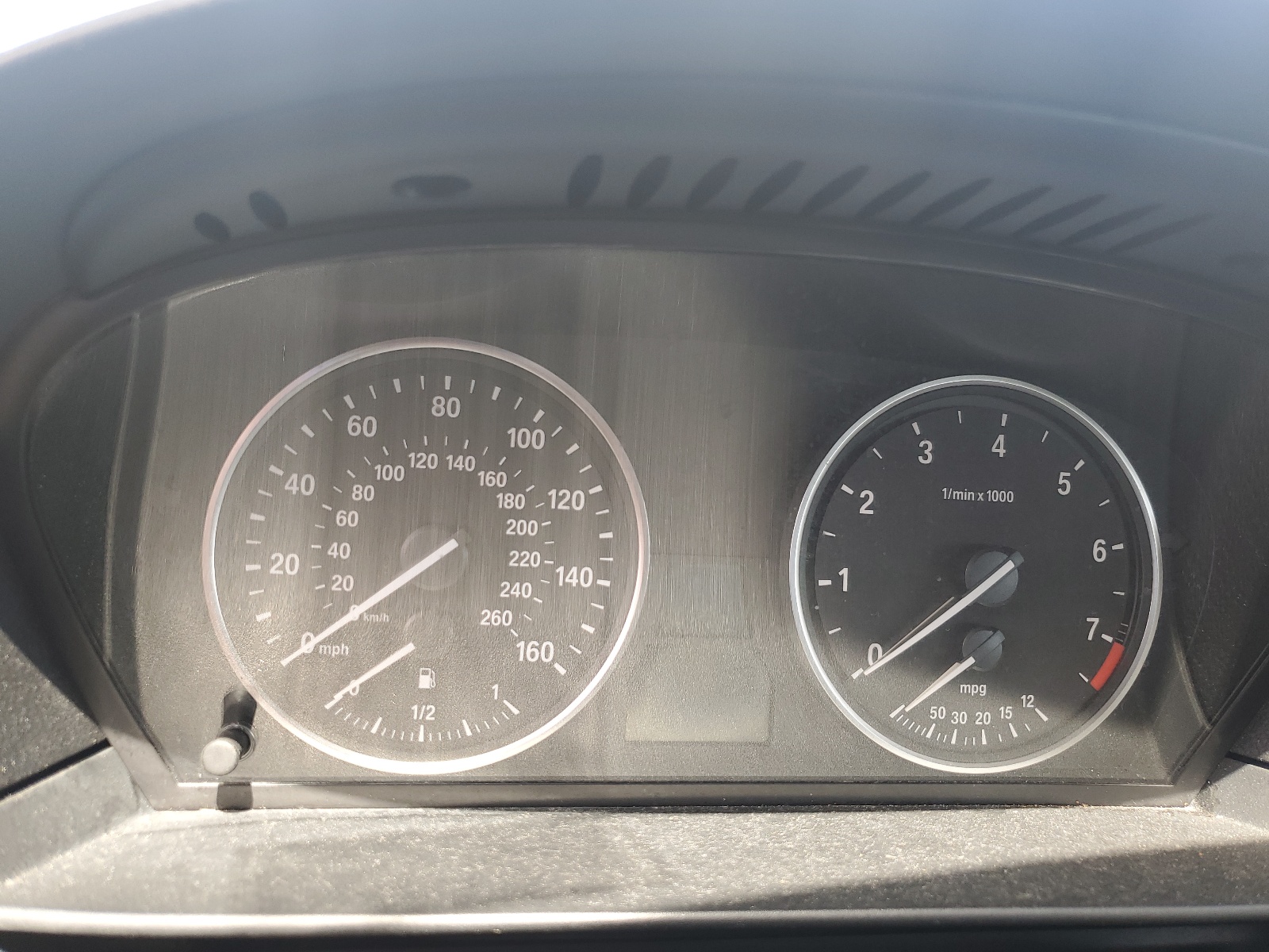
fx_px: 953
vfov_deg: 53.1
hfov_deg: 67.3
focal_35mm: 26
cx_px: 634
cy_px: 476
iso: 50
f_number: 1.5
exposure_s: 1/133
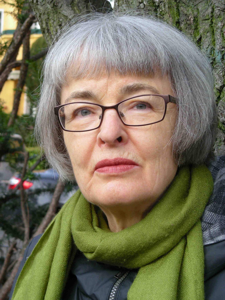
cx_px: 112
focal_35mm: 105
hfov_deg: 14.1
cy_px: 150
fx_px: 910
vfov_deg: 18.7
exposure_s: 1/54.1
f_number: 4.7
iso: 80
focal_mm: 17.1
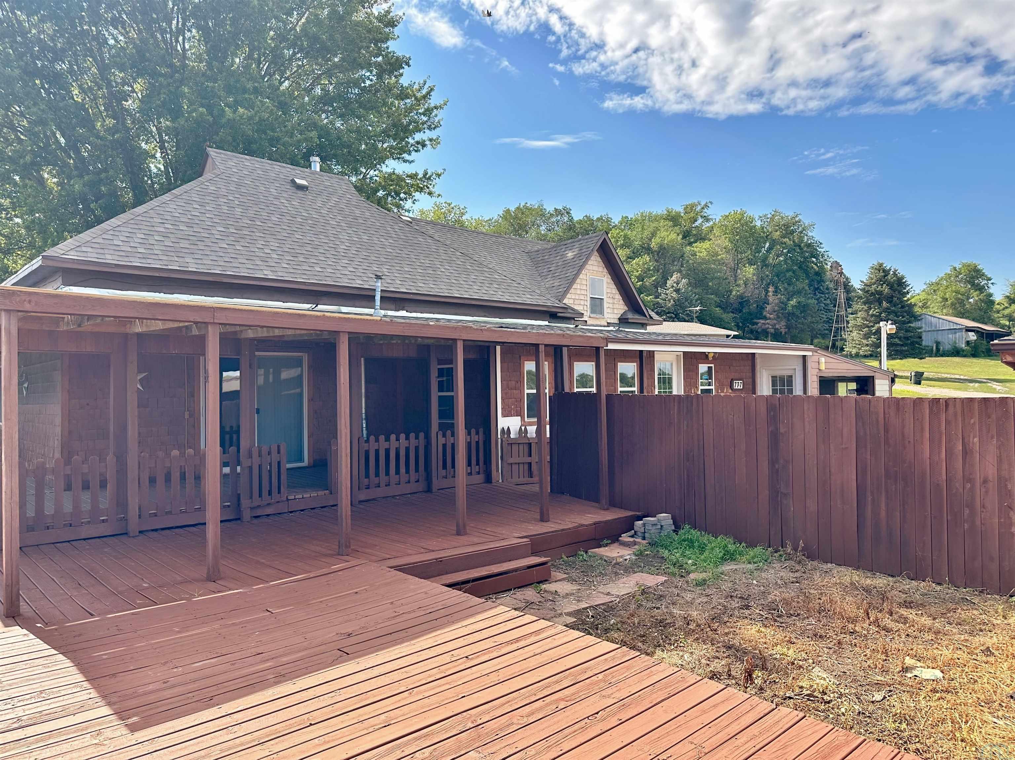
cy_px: 380
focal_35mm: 24
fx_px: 703
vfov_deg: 56.8
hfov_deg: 71.6
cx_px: 508
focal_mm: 6.86
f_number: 1.78
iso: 80
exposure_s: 1/2203
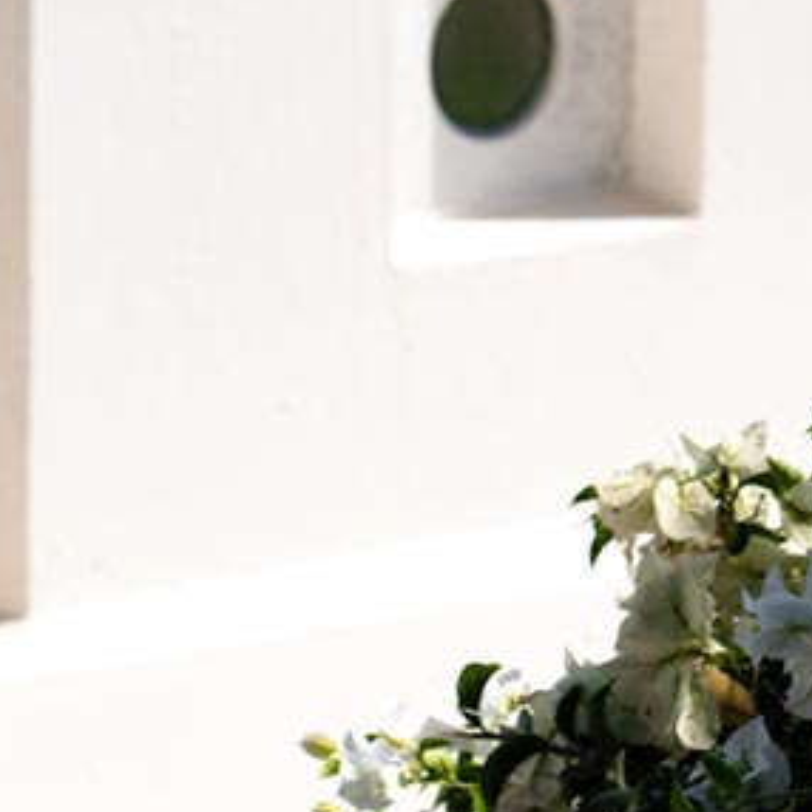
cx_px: -284
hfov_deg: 6.5
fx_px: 7061
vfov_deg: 6.3
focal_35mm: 266
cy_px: -1124
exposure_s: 1/640
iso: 100
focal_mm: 41.5
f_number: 5.6
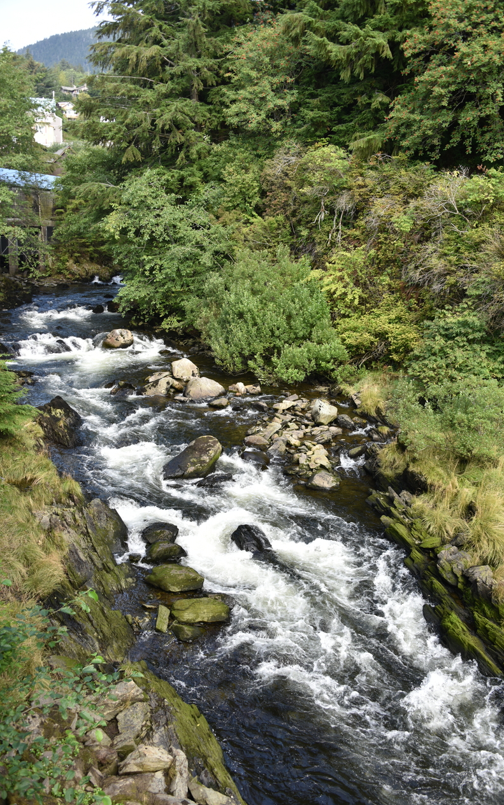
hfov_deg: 38.3
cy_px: 404
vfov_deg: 58.1
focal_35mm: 33
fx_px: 725
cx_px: 259
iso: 100
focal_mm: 32
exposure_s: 1/100
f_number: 5
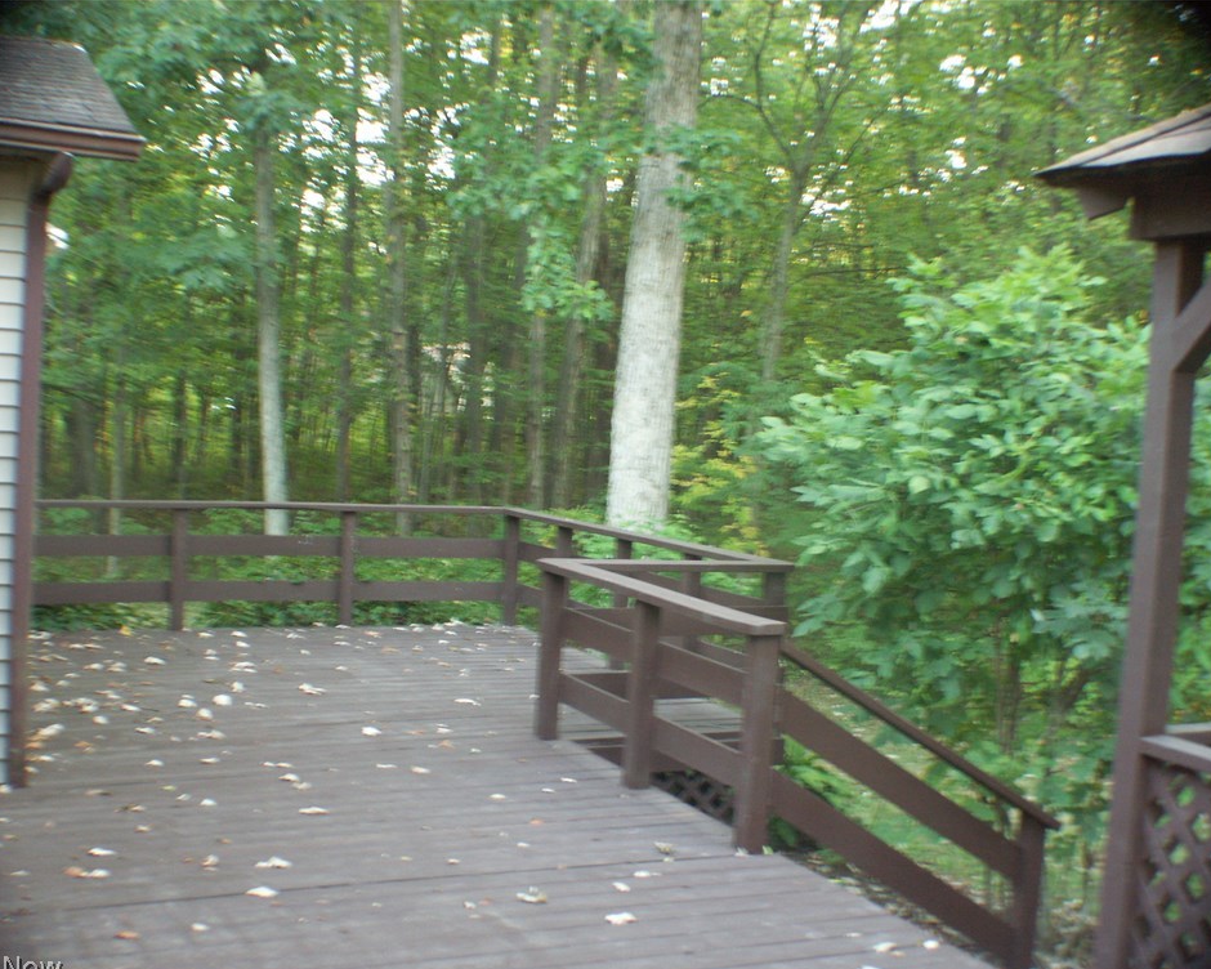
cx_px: 587
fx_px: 1792
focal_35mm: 50
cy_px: 494
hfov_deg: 37.3
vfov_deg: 30.3
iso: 200
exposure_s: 1/15
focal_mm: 12.18
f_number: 2.8
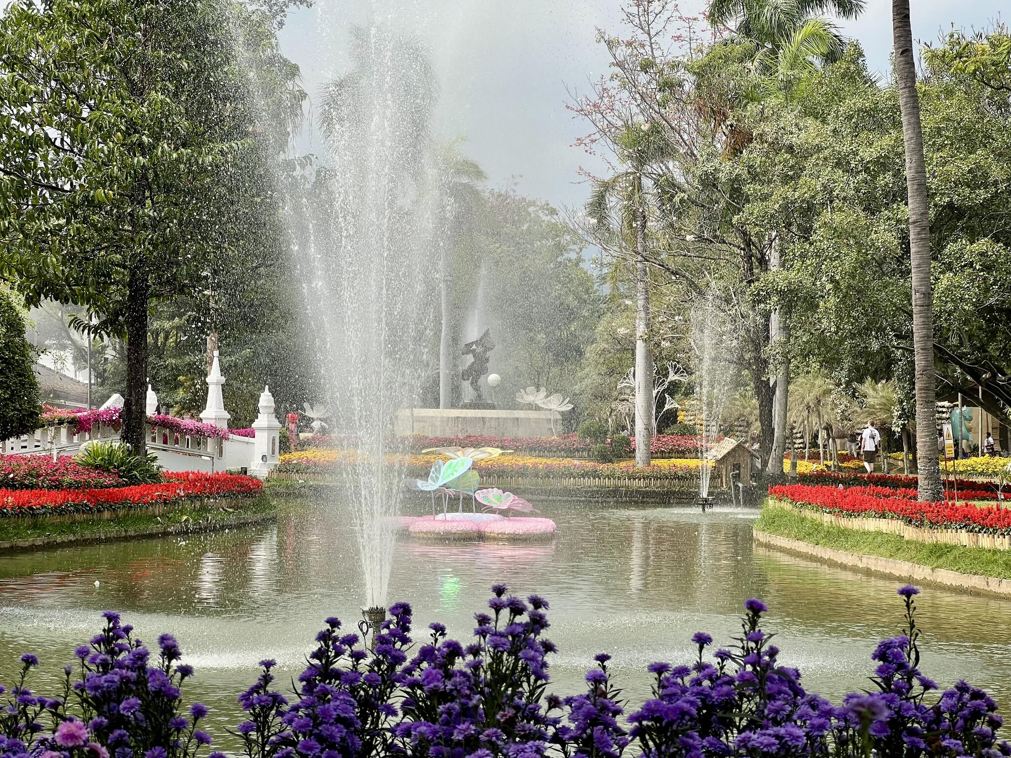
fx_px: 2249
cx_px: 506
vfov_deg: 19.1
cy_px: 379
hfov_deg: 25.3
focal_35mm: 77
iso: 32
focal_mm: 9
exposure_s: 1/633
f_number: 2.8
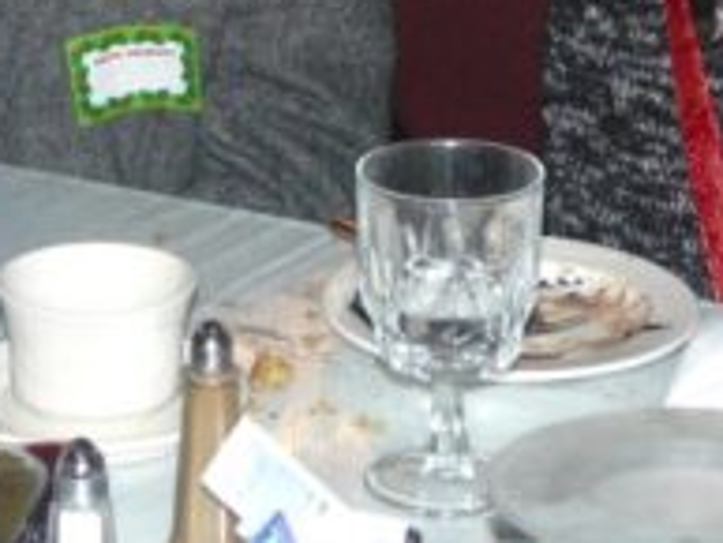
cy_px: -262
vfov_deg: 8.6
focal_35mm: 169
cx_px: 311
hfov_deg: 11.7
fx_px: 3532
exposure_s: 1/50
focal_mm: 8.3
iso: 100
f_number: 3.2
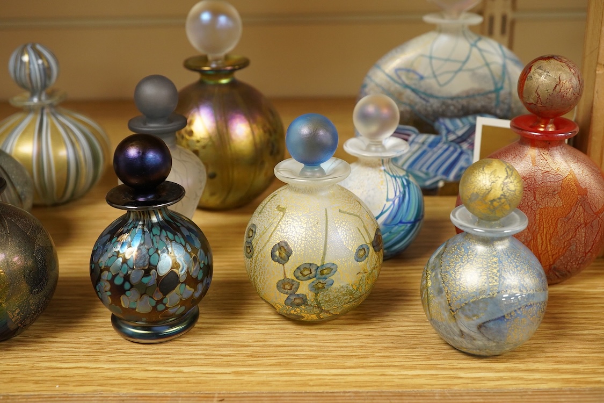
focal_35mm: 45
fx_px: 755
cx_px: 302
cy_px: 202
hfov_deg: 43.6
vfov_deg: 29.9
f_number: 9
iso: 2000
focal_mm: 30
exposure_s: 1/125
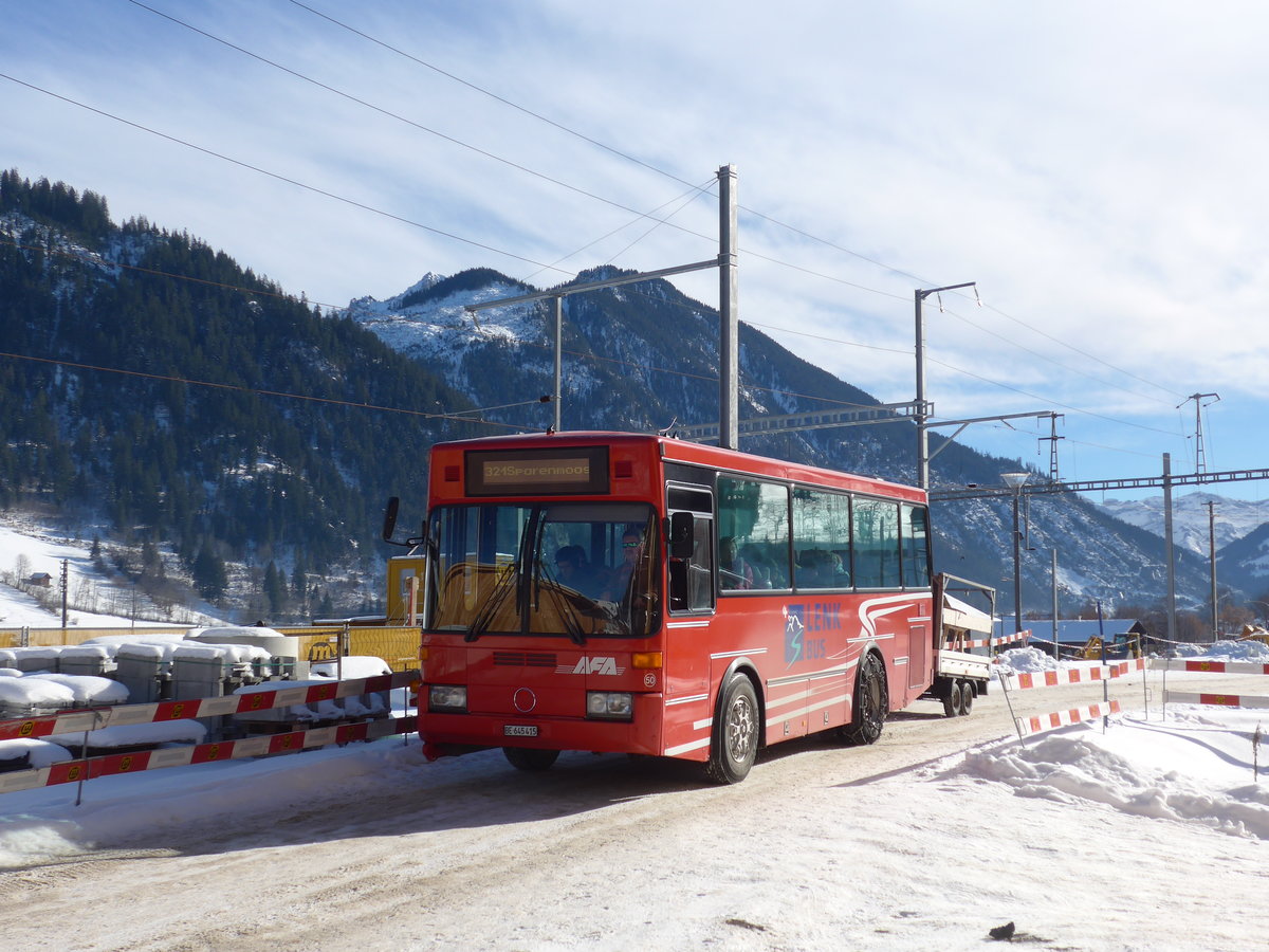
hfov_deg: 42.9
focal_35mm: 44
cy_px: 476
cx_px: 634
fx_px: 1613
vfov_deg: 32.9
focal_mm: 9
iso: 80
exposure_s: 1/1600
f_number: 3.2
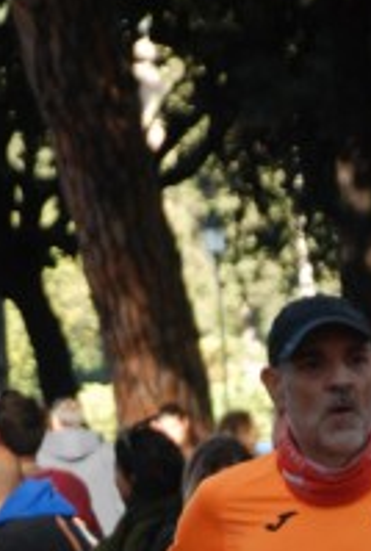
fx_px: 5887
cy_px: 786
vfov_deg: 5.3
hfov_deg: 3.6
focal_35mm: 384
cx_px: 431
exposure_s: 1/400
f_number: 5.6
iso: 1000
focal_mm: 85
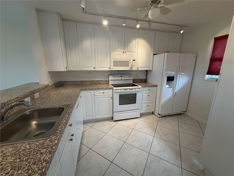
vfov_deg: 85.7
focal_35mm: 14
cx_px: 117
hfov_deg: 102.1
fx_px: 95
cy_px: 88
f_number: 2.2
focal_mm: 2.22
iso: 160
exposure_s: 1/120
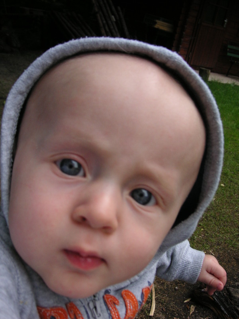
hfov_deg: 38.7
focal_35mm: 37
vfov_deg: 50.1
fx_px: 341
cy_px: 160
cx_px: 120
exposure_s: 1/180
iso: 50
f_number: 2.8
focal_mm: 6.1
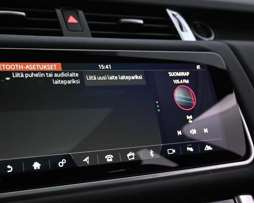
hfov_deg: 38.9
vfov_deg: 31.8
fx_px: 354
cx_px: 82
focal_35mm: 47
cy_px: 127
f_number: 3.8
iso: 1600
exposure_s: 1/30
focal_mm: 20.5
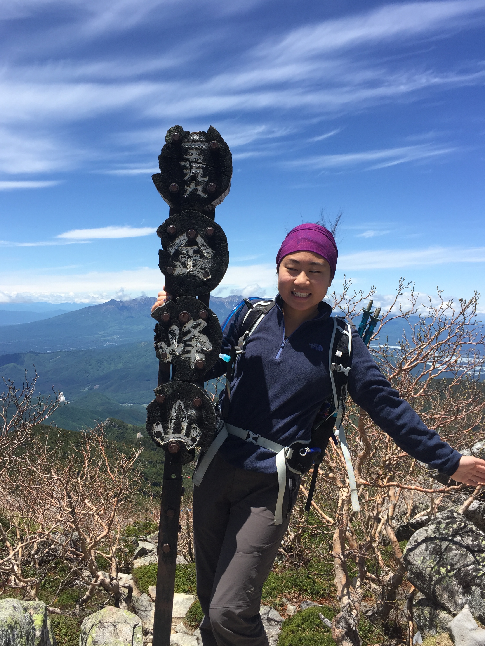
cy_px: 323
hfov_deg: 44.1
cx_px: 226
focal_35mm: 32
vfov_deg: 56.8
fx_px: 598
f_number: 2.2
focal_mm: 4.15
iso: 32
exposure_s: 1/1522
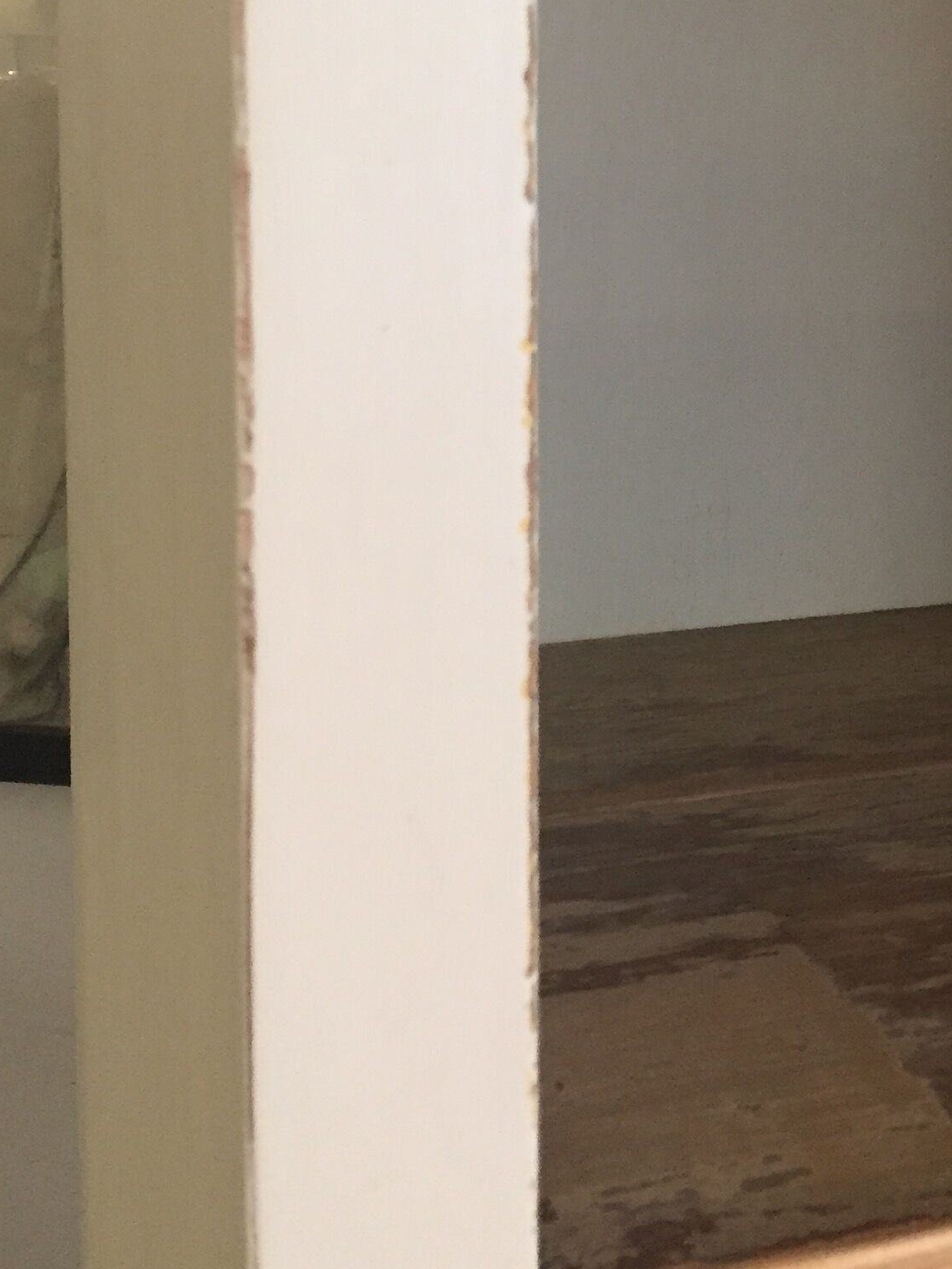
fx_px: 2309
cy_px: 197
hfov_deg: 22.5
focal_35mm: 63
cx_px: 929
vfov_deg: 29.8
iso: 250
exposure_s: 1/33
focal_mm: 4.15
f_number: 2.2
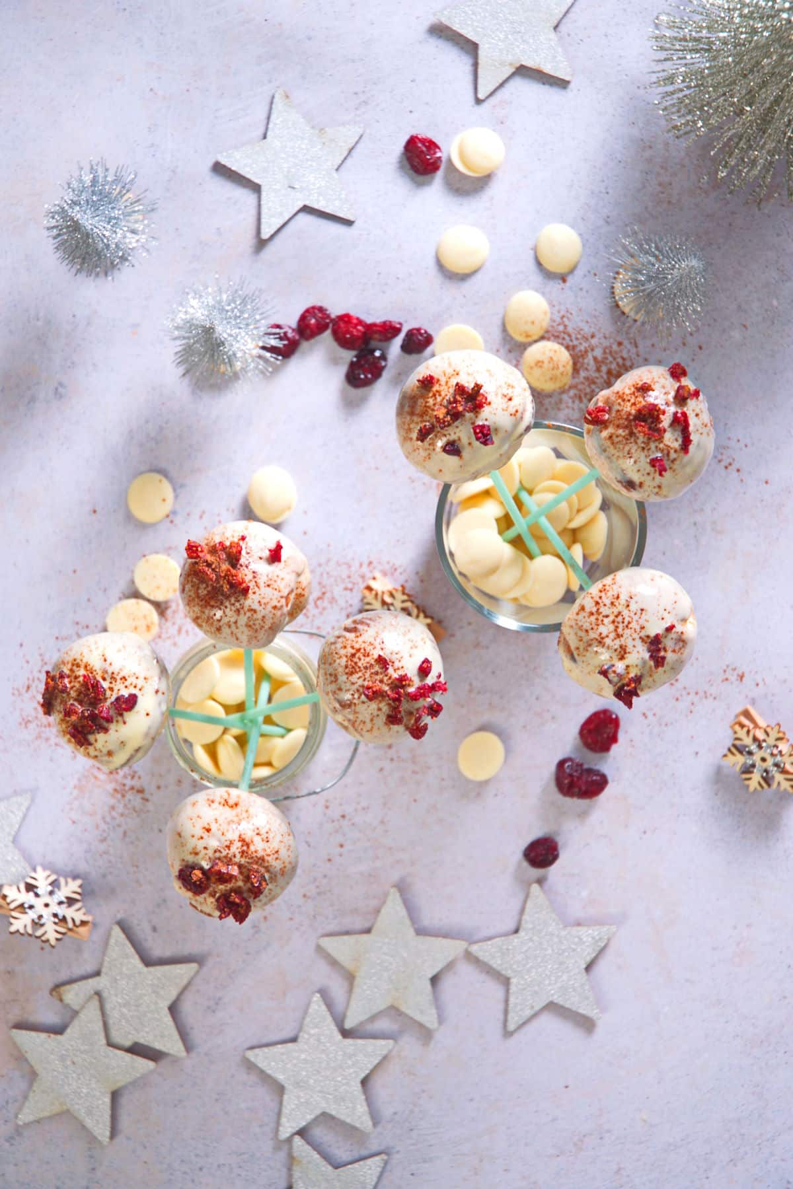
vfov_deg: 22.6
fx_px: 2974
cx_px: 396
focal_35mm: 90
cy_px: 594
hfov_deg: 15.2
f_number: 4.5
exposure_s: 1/100
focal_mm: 60
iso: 100
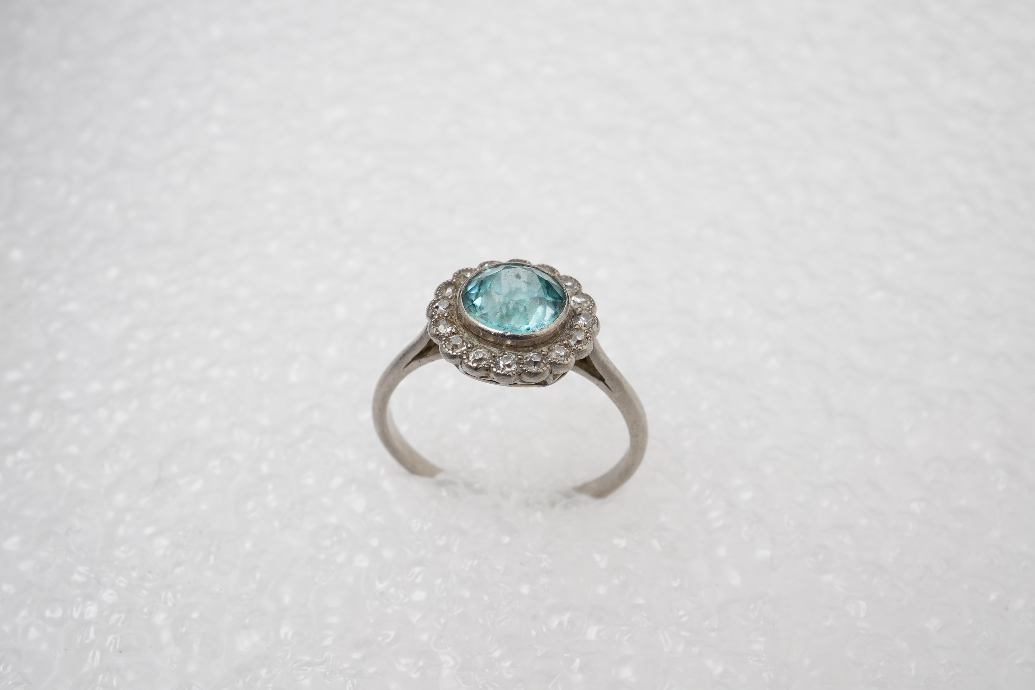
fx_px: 1294
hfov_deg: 43.6
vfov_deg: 29.9
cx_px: 518
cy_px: 345
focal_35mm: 45
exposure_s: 1/100
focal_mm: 30
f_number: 22
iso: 500
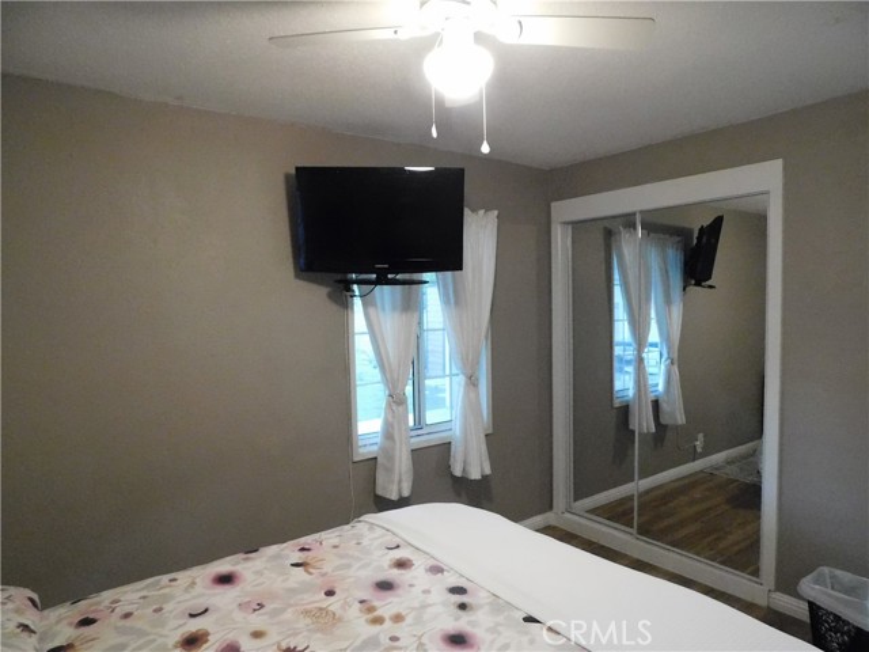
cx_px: 434
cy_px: 326
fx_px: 577
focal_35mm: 23
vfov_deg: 58.9
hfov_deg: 73.9
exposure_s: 1/50
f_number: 3
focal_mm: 4
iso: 1600
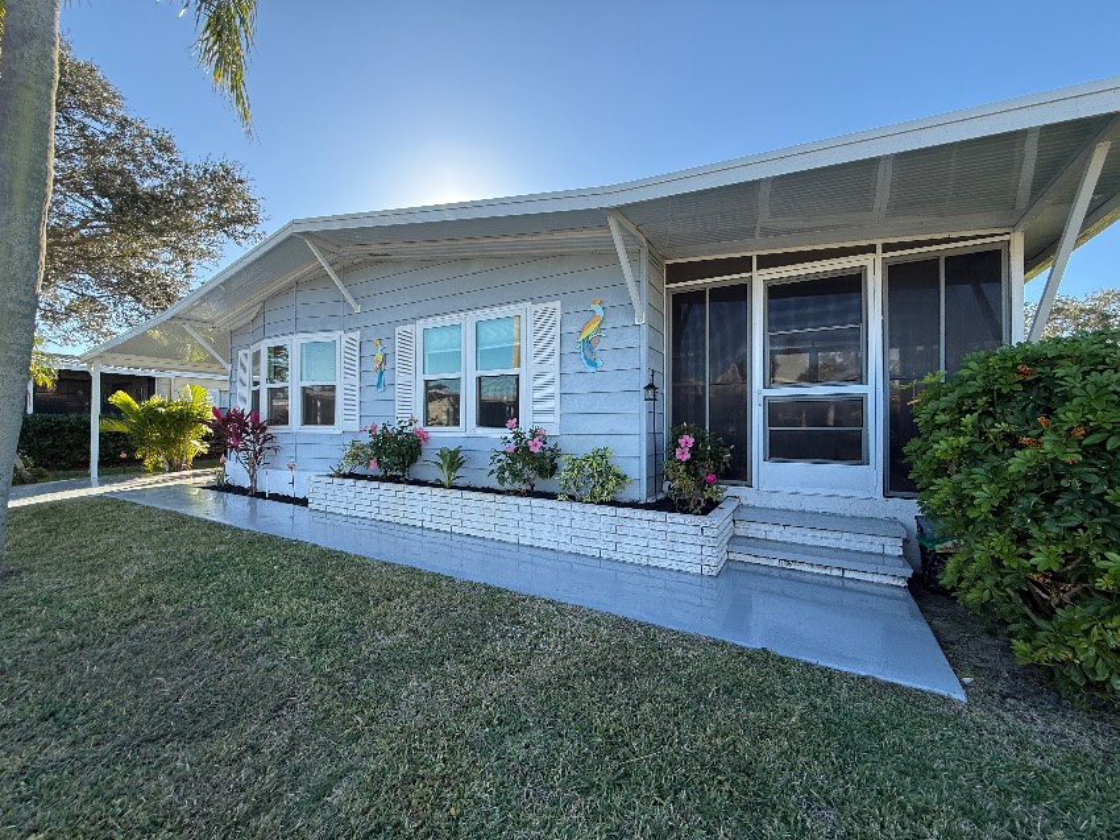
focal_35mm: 14
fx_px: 453
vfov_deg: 85.6
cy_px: 420
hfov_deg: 102.1
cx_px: 560
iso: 50
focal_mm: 2.22
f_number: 2.2
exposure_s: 1/416
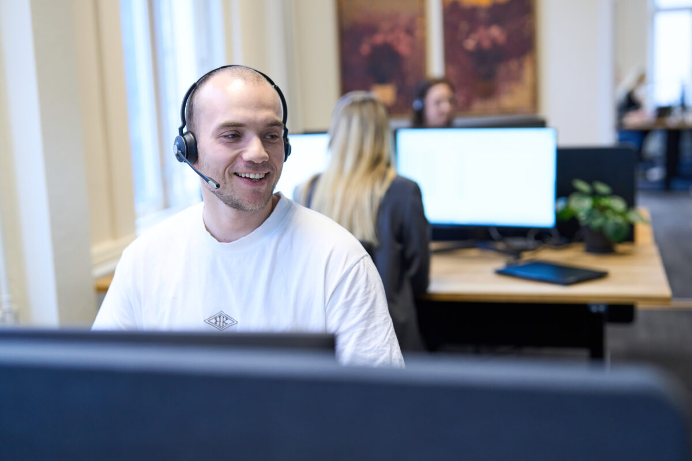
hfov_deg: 39.6
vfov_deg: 27.0
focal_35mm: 50
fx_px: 961
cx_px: 346
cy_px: 230
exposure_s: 1/250
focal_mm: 50
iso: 800
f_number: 1.8
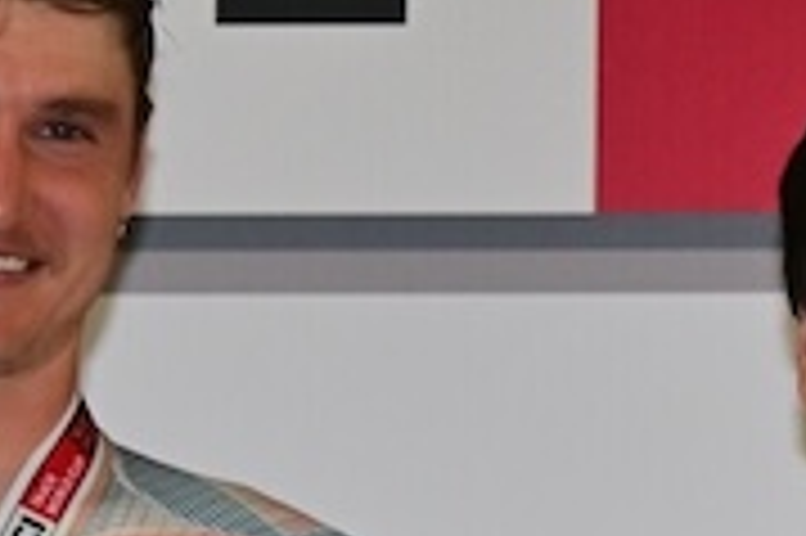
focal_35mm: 469
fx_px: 10491
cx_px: 824
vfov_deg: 2.9
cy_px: 908
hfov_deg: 4.4
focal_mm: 105
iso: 1000
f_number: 6.3
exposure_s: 1/160
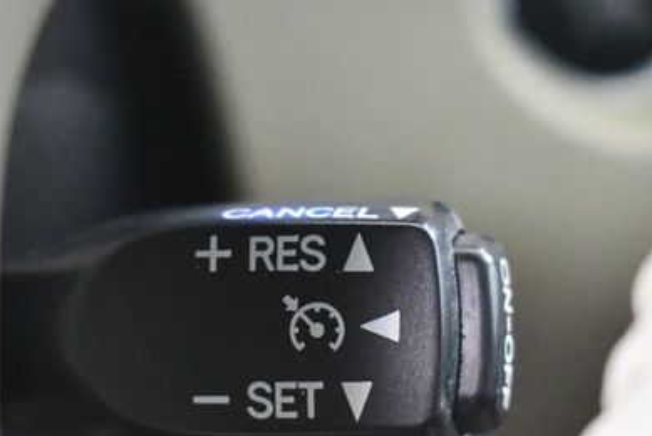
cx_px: 280
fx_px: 2266
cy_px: 305
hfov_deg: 16.4
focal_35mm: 125
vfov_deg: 11.0
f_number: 4.8
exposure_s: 1/60
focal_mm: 38
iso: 10000
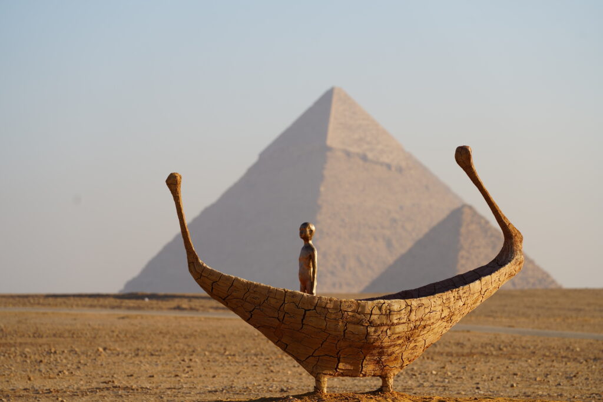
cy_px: 201
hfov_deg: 10.6
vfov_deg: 7.1
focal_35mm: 194
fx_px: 3250
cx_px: 302
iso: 100
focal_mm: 194
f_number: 5.6
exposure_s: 1/500
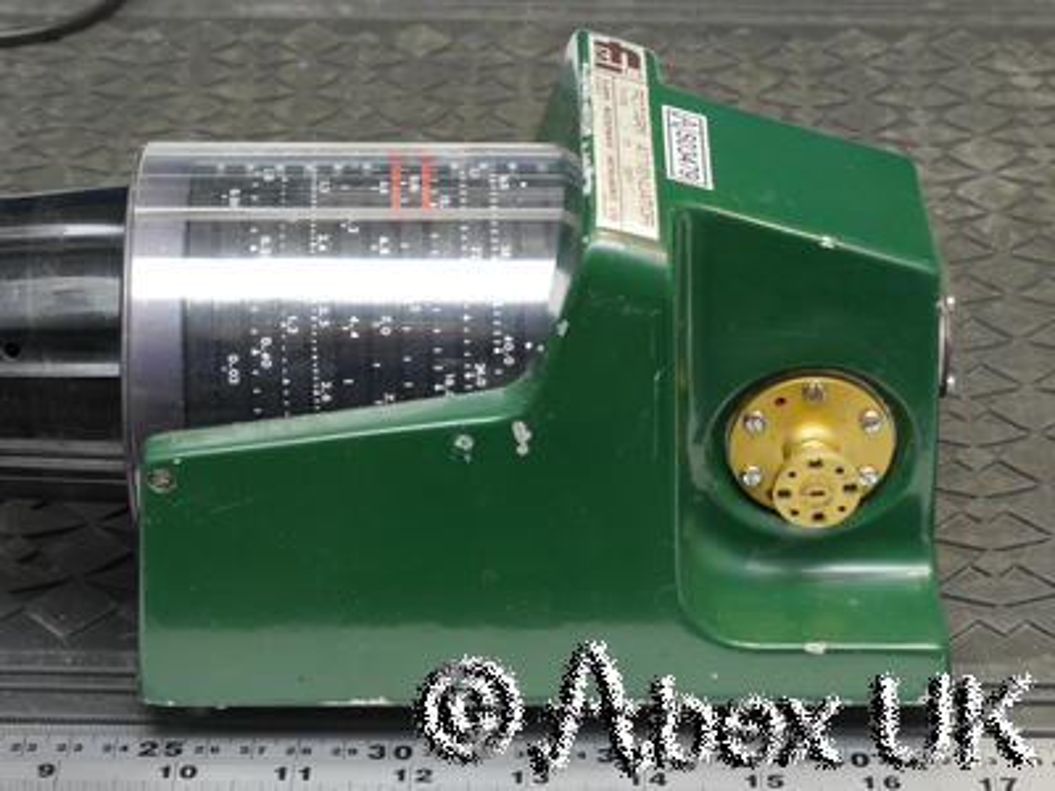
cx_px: 528
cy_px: 396
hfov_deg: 17.9
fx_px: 3352
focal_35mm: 110
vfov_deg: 13.5
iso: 400
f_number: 11
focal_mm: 55
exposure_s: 1/5
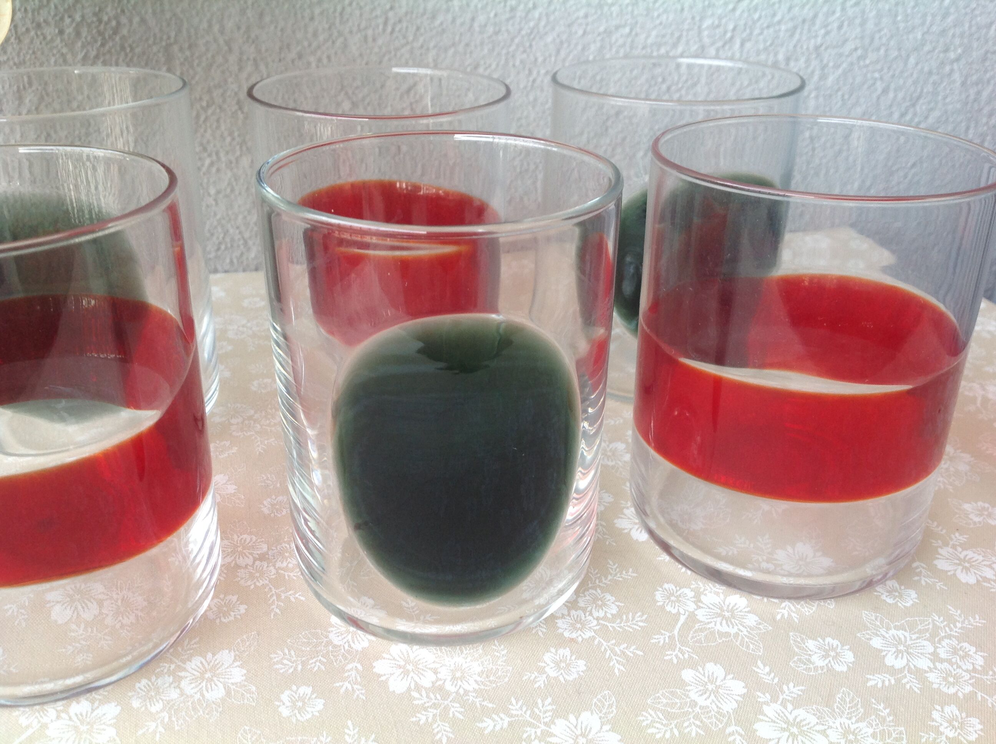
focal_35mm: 35
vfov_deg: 40.6
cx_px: 498
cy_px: 372
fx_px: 1006
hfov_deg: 52.7
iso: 64
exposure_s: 1/15
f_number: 2.4
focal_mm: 4.28
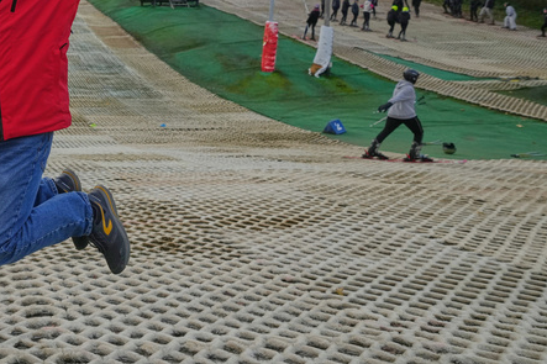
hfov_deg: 43.9
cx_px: -7
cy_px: 72
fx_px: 562
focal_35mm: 37
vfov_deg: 34.8
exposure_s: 1/2000
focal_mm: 16
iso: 640
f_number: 3.5
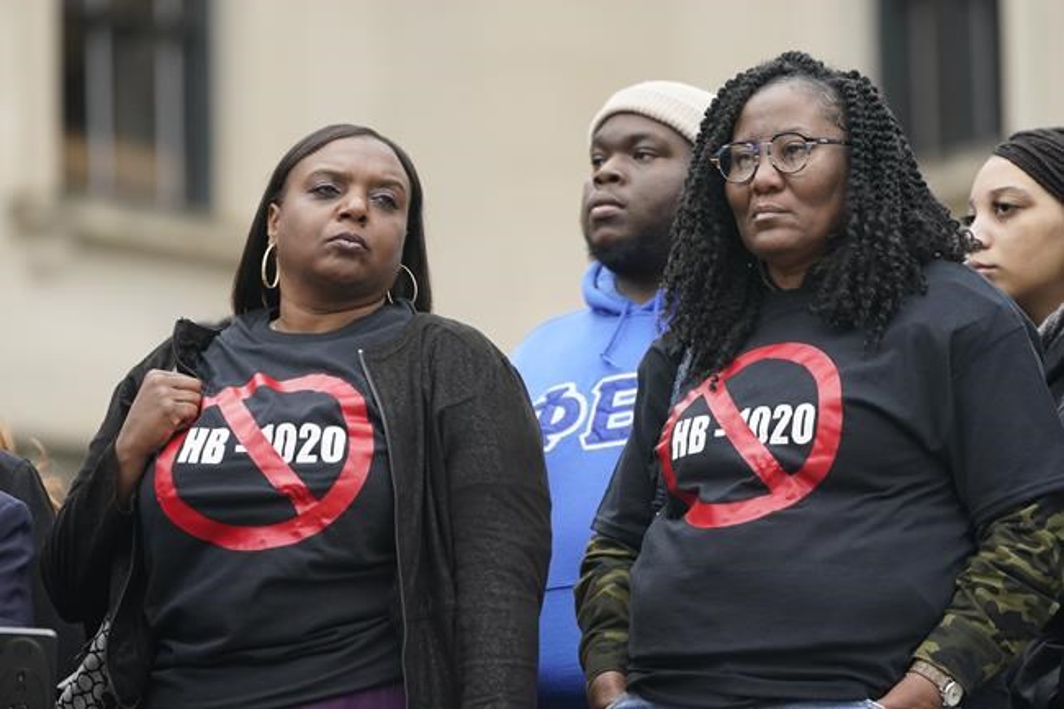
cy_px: 354
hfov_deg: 6.7
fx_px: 9041
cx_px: 532
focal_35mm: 306
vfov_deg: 4.5
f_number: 5.6
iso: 2000
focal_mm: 306
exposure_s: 1/1000
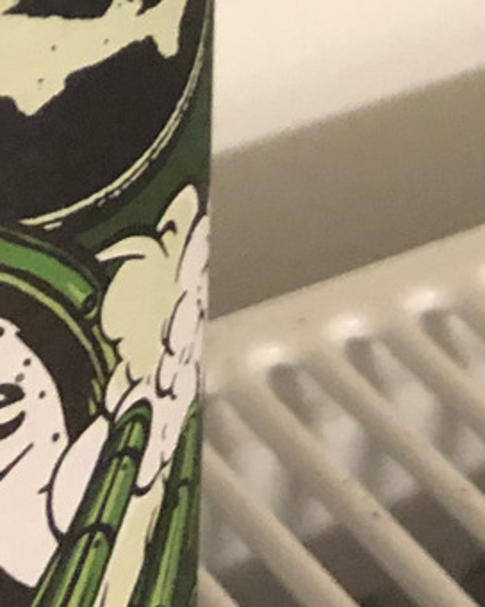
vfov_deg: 11.0
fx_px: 2907
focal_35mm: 162
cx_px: -169
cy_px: -546
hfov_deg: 9.4
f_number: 1.8
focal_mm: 3.99
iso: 100
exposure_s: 1/4
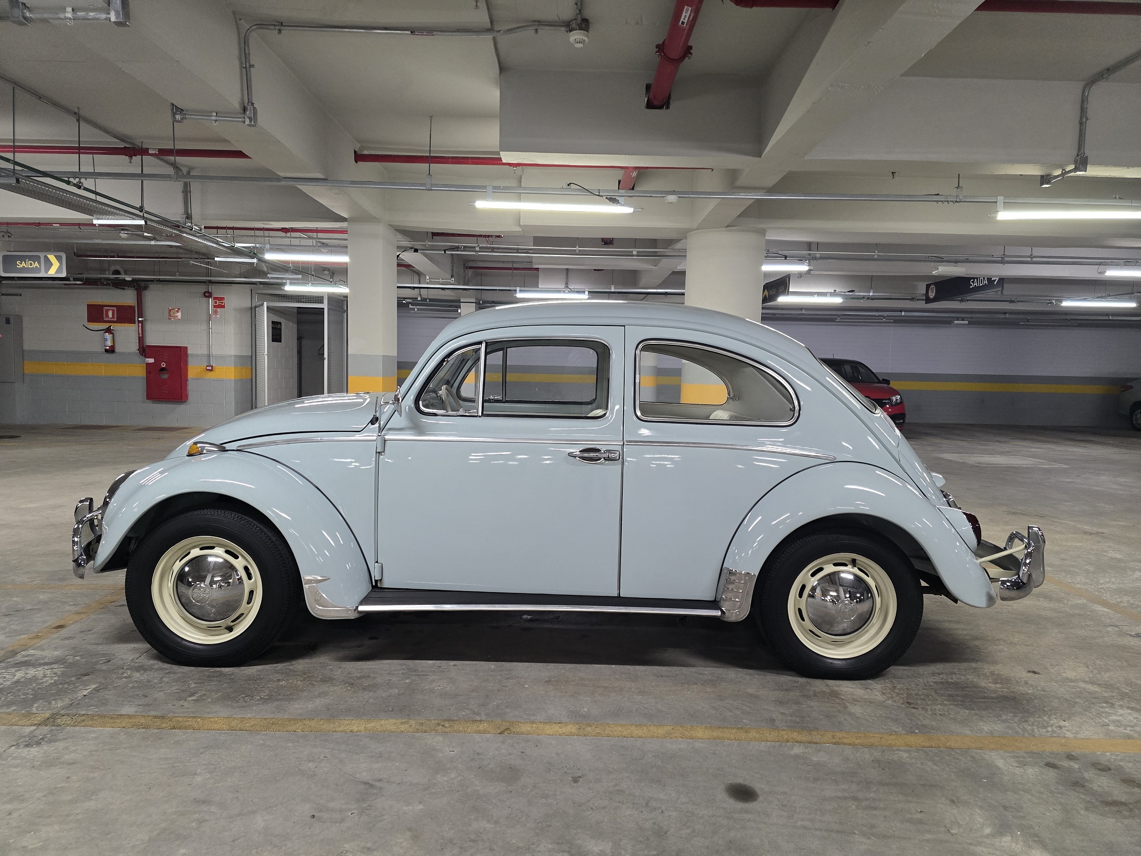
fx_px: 758
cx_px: 570
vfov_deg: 58.9
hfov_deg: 73.9
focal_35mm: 23
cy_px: 428
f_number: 1.7
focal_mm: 6.3
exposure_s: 1/120
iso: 800
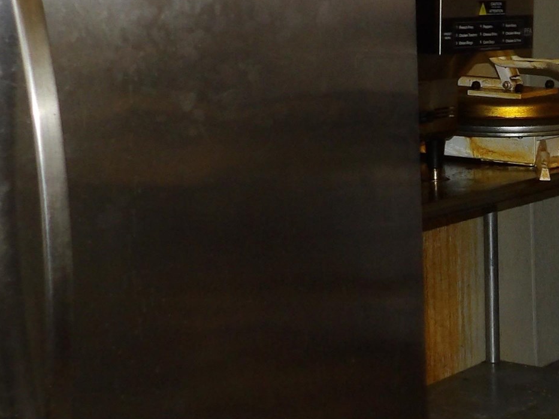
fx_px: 1276
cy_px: 148
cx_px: 552
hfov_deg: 23.7
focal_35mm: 79
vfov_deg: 18.6
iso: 200
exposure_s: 1/17
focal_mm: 4.3
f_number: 3.2
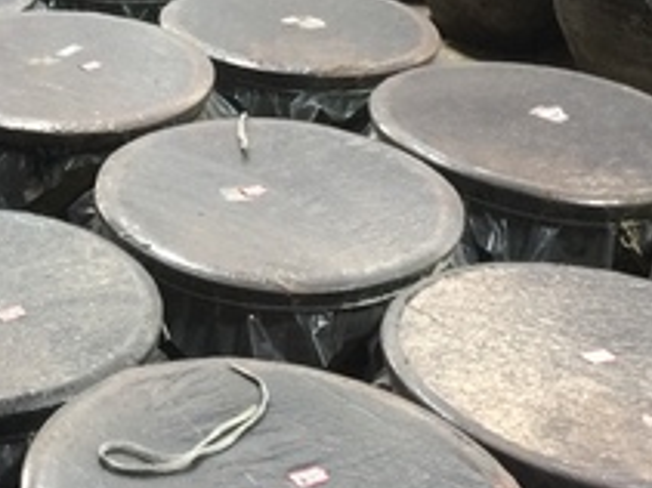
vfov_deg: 15.4
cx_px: -29
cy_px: -191
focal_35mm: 90
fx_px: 1694
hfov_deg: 20.9
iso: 100
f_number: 2.2
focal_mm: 4.15
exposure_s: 1/10
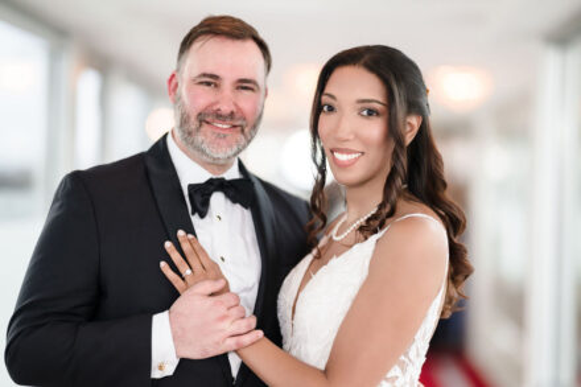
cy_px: 194
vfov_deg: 16.1
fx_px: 1371
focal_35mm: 85
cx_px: 290
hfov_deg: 23.9
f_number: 1.2
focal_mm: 85
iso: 64
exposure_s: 1/200
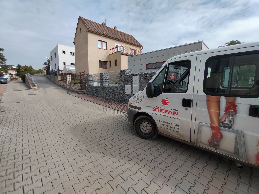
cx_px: 130
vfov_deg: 78.1
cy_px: 97
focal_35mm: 16
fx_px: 120
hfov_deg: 94.5
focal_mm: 1.68
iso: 101
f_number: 2.2
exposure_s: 1/1400
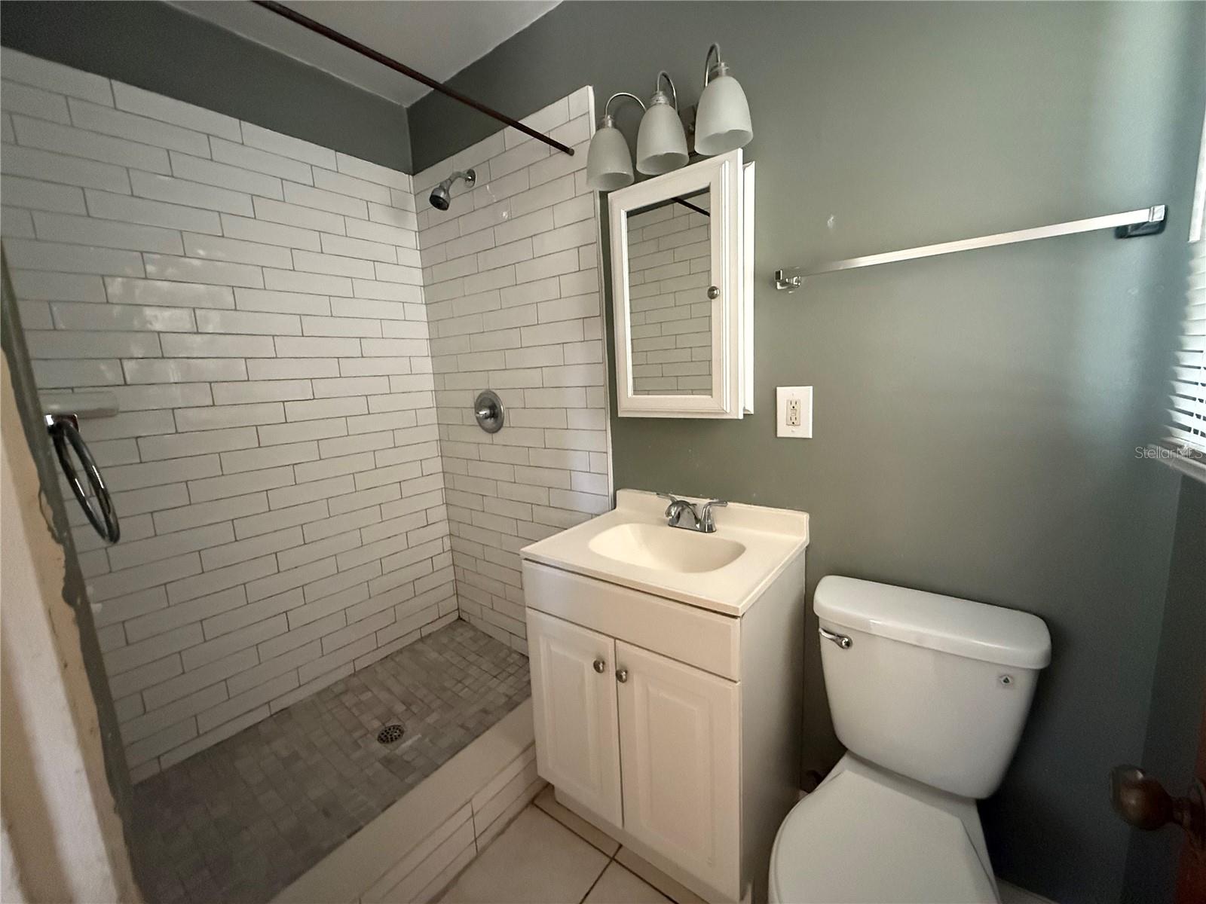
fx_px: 488
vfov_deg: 85.7
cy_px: 452
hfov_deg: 102.1
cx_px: 603
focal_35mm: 14
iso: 1250
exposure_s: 1/60
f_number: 2.2
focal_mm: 2.22
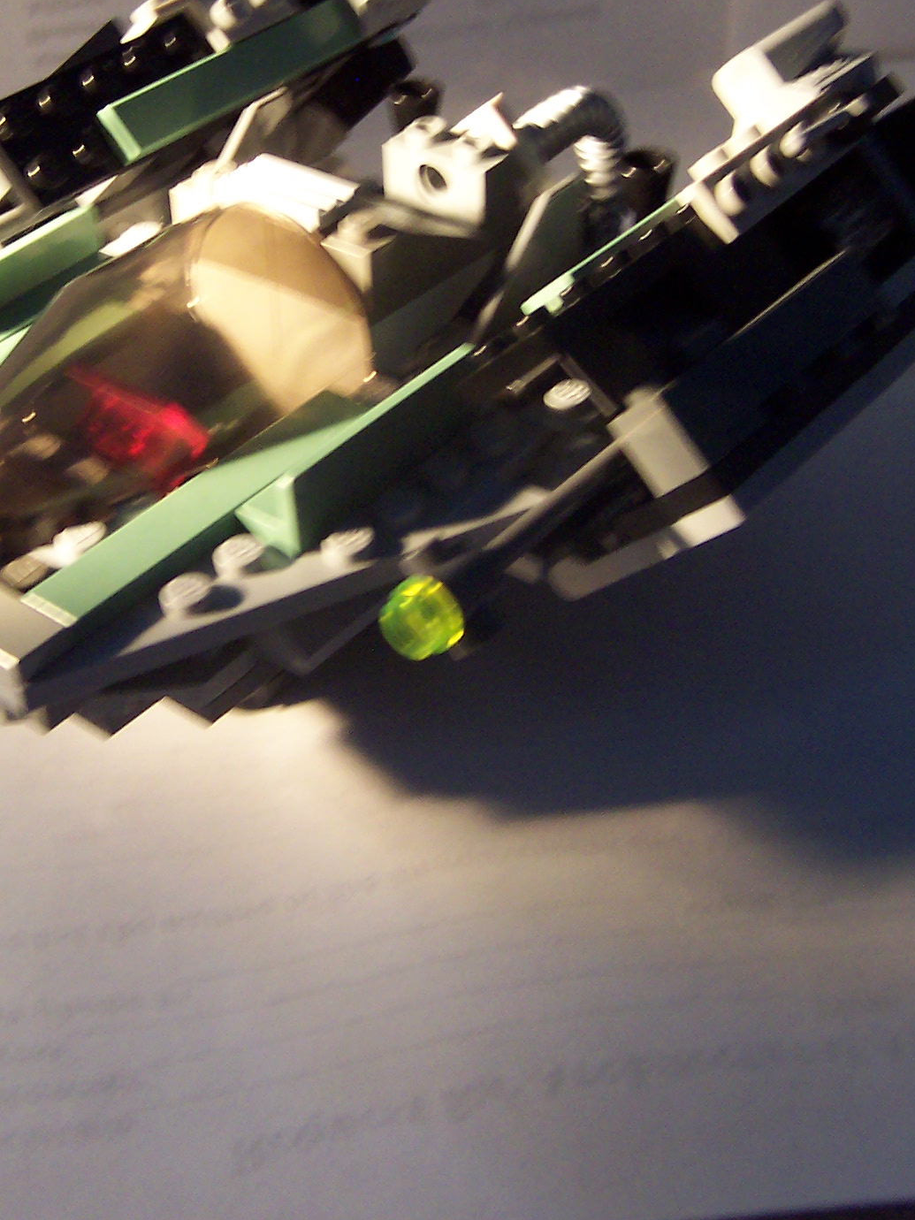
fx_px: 1868
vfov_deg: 35.6
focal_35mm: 53
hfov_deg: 27.3
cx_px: 278
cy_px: 358
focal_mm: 5.6
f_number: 2.8
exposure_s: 1/10
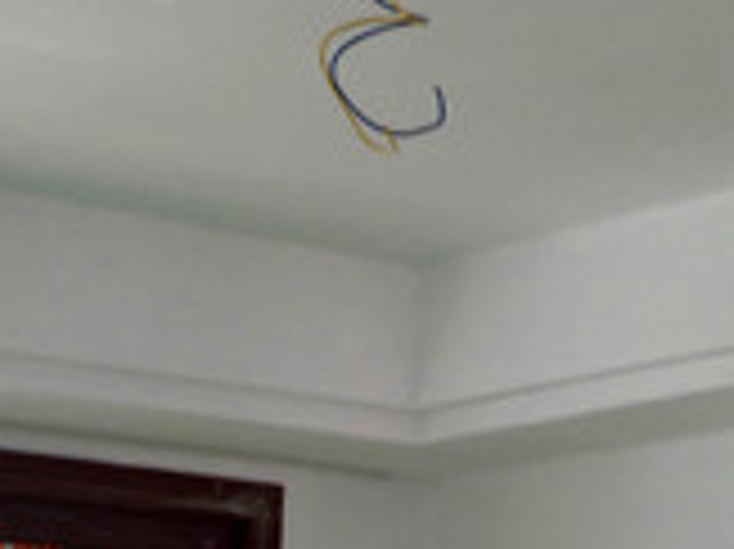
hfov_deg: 19.2
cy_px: -65
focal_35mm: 99
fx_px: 2098
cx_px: 752
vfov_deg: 14.5
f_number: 2
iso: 300
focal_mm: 4.04
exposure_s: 1/25
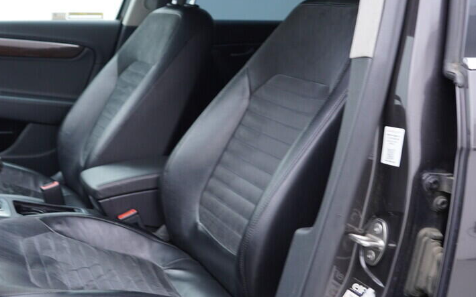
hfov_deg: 37.5
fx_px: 687
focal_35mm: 53
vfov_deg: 24.3
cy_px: 195
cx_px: 136
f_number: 2.8
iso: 200
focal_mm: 24
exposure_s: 1/40
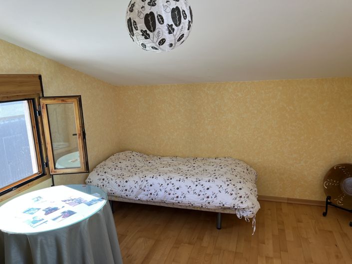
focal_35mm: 26
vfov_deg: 53.0
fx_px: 264
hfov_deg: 67.3
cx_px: 176
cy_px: 132
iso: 32
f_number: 1.6
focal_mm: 5.1
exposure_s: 1/122
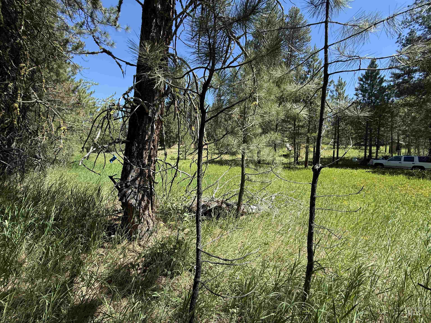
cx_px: 216
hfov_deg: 102.1
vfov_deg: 85.7
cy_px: 162
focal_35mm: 14
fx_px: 174
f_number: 2.2
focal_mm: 2.22
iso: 50
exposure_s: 1/613
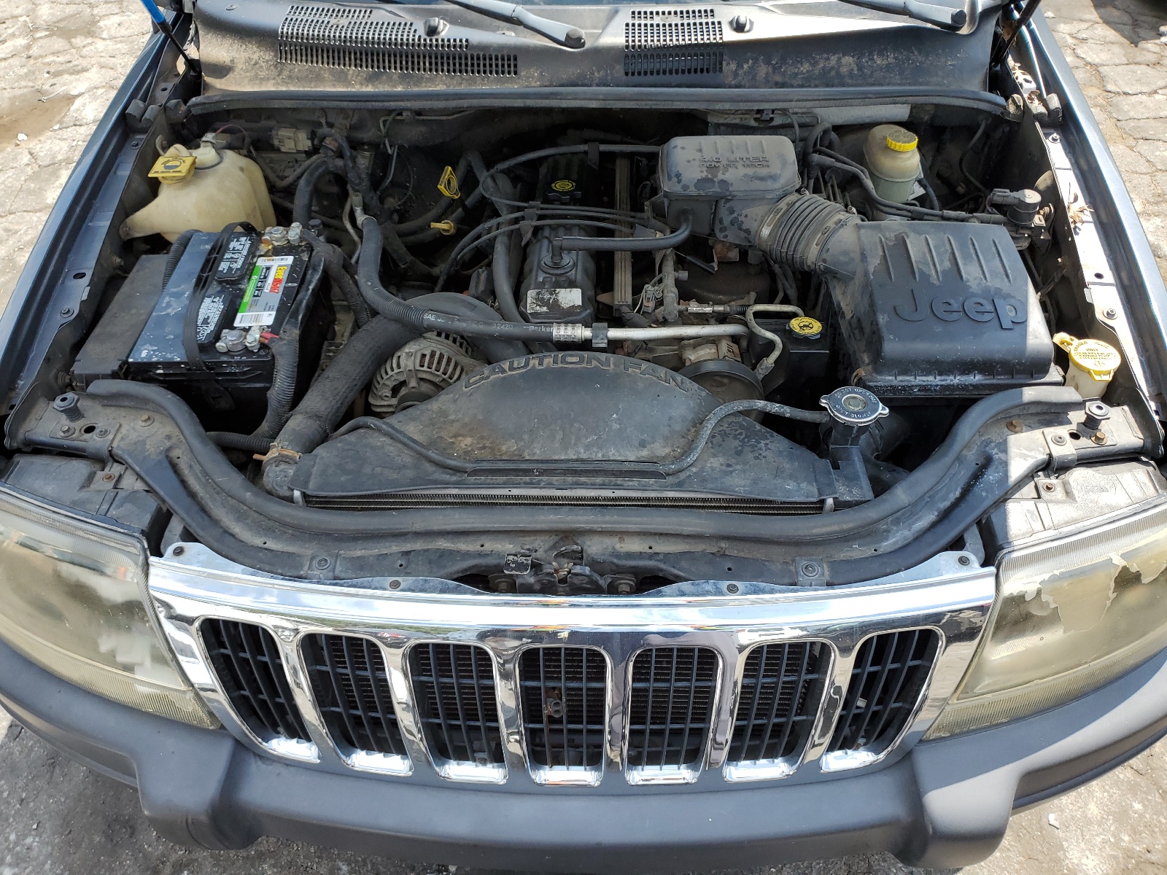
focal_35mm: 26
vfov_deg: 53.1
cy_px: 438
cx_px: 584
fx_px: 877
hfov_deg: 67.3
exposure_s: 1/1111
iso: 50
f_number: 1.5
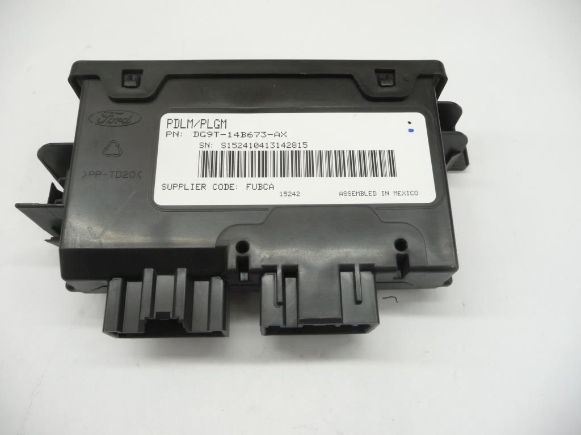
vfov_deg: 49.7
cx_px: 290
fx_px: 470
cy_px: 218
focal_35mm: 28
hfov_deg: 63.4
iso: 200
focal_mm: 4.7
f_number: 3.3
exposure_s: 1/30
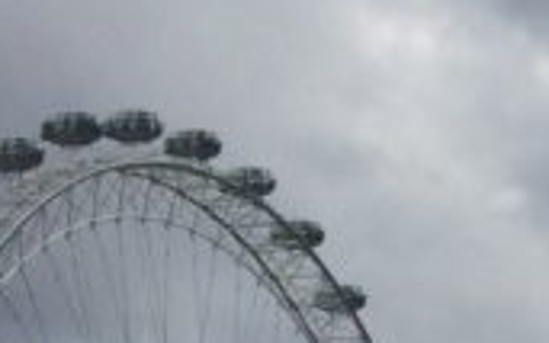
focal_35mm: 190
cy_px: 1000
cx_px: 1169
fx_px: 2844
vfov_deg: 6.4
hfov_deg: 10.0
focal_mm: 4.12
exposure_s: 1/3731
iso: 40
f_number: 2.2
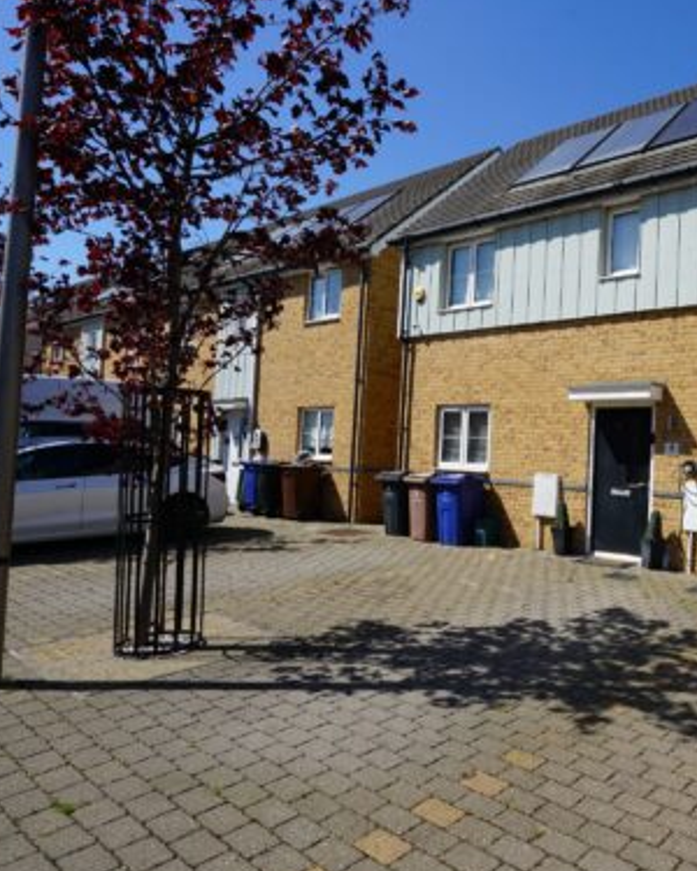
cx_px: 585
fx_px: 619
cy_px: 437
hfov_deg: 53.6
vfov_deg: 70.3
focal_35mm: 24
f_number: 14
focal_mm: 16
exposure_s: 1/100
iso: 100
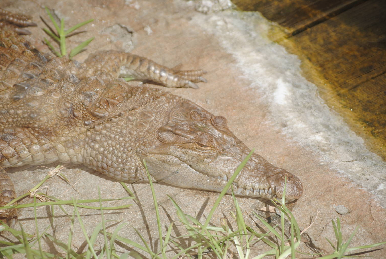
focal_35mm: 161
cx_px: 184
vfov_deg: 8.6
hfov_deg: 12.7
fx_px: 1729
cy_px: 136
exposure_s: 1/500
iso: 125
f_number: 5.6
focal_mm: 102
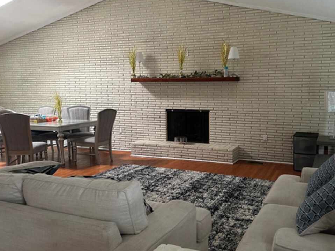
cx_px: 213
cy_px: 124
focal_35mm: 32
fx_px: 310
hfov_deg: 56.0
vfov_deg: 44.2
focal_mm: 6.86
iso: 400
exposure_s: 1/60
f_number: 1.78
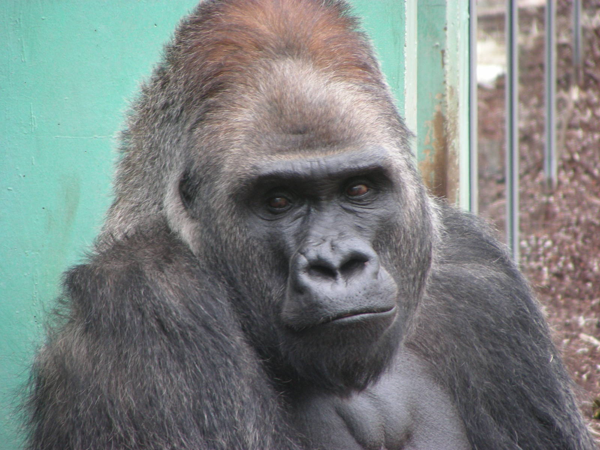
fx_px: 6587
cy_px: 225
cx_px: 300
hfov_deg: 5.2
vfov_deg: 3.9
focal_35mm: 380
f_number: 3.5
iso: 97
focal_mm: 63.3
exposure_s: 1/59.8
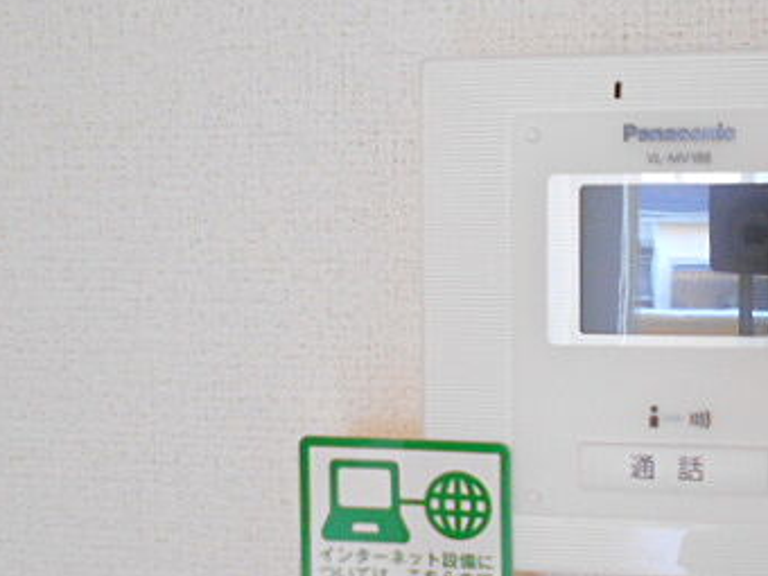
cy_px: 343
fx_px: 1087
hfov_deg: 38.2
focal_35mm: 49
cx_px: 551
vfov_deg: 29.6
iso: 400
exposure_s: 1/20
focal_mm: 4.6
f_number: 3.2
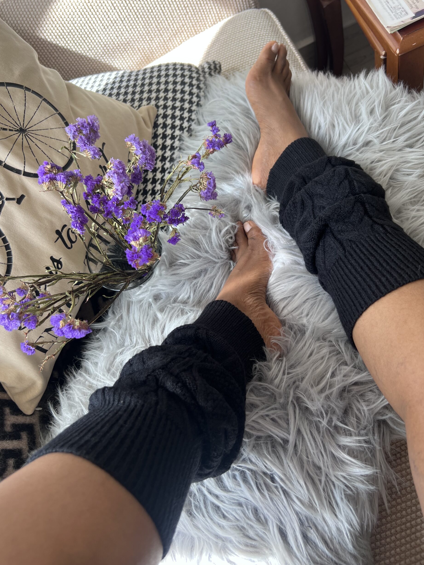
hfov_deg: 51.4
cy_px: 273
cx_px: 217
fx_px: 441
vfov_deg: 65.3
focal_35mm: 27
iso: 32
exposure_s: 1/149
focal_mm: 5.7
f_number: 1.5
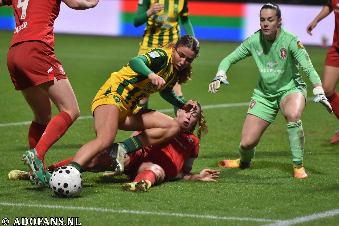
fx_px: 2542
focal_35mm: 270
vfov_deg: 5.1
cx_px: 170
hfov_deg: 7.6
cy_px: 113
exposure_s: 1/640
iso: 2500
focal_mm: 180
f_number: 2.8
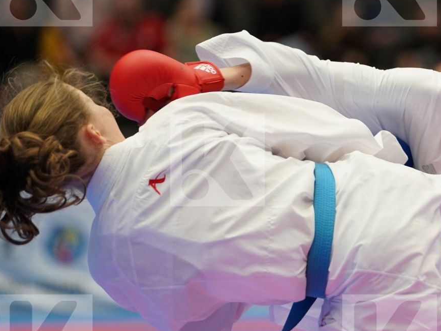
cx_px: 390
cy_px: 160
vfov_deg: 3.9
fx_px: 4803
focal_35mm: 377
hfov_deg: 5.3
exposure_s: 1/1000
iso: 2000
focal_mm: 189
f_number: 2.8
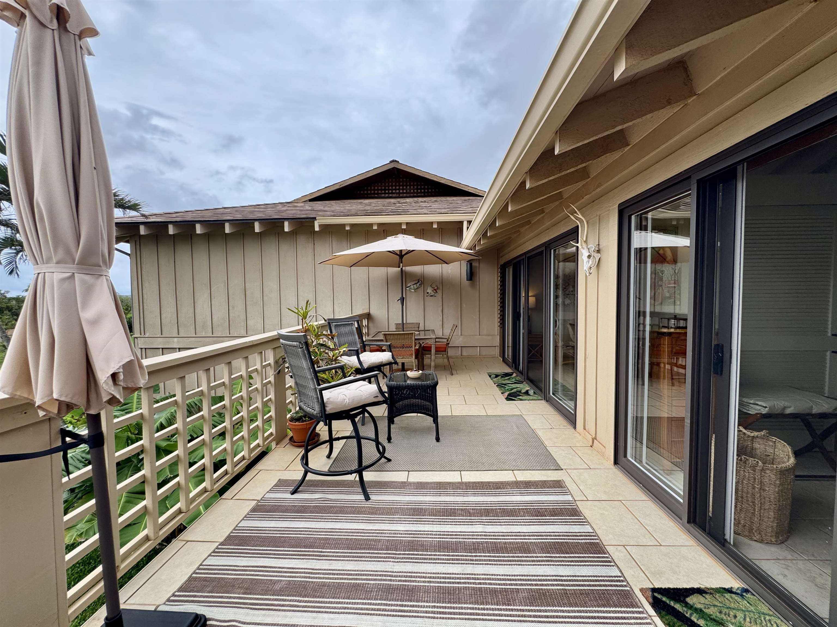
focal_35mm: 14
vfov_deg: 85.7
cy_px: 314
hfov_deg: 102.1
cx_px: 418
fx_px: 339
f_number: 2.2
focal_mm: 2.22
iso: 40
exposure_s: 1/479
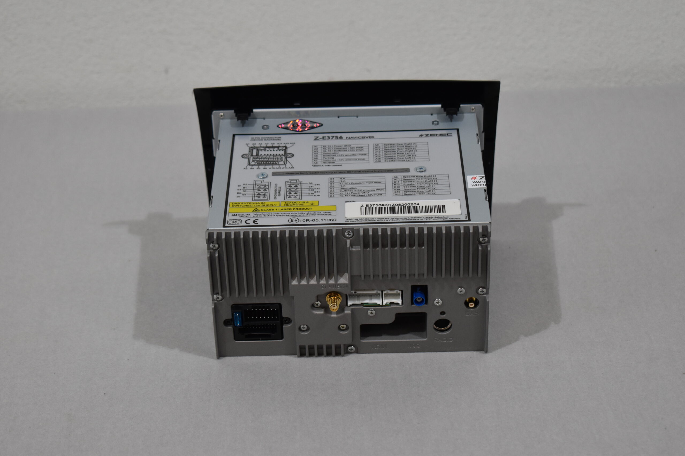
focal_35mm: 82
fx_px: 1570
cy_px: 228
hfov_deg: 24.6
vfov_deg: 16.6
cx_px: 342
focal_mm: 55
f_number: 5.6
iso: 800
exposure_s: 1/200
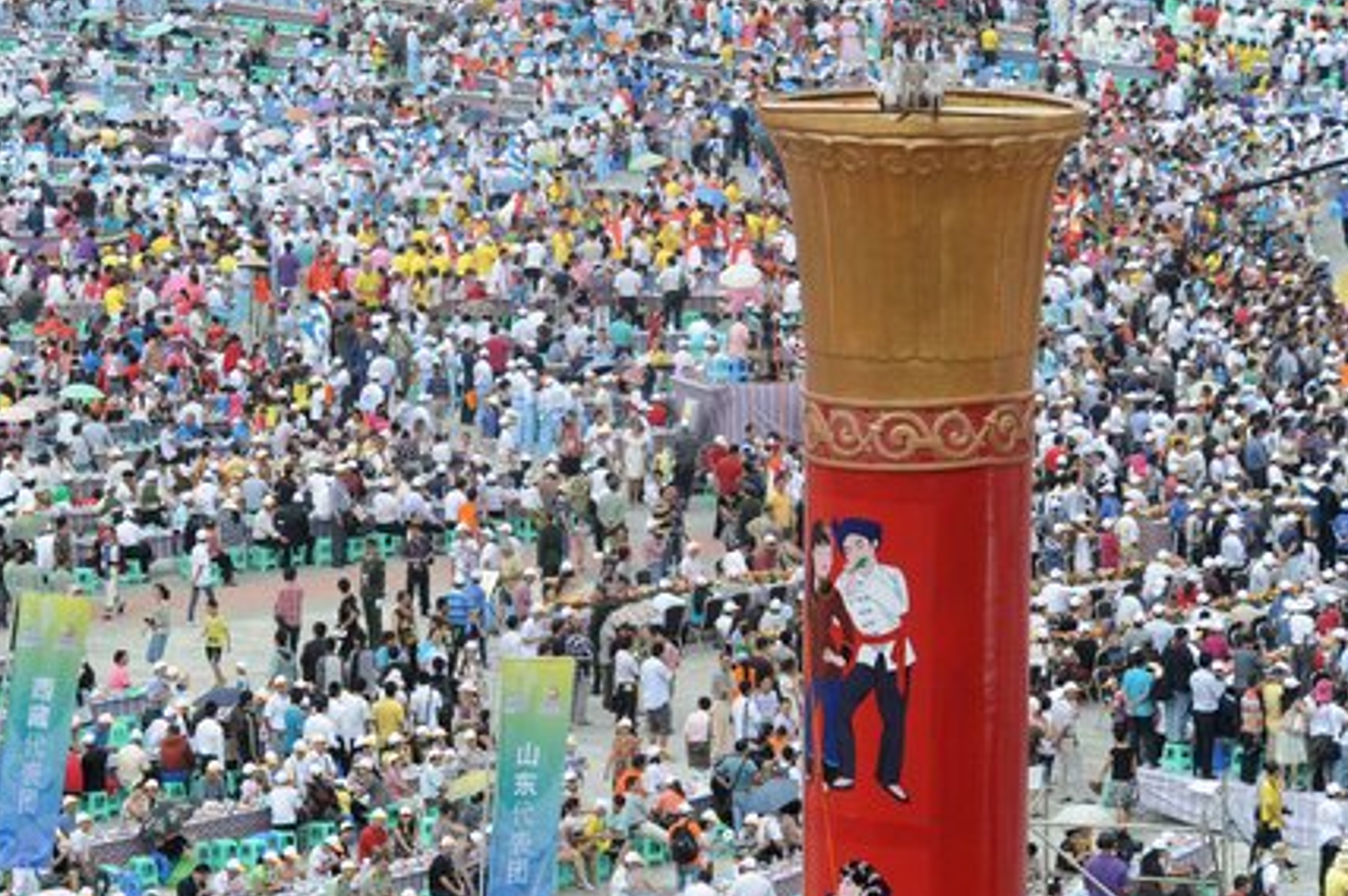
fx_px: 7894
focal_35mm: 211
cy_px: 560
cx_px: 477
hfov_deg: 9.8
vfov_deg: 6.5
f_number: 8
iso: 640
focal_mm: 150
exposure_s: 1/800
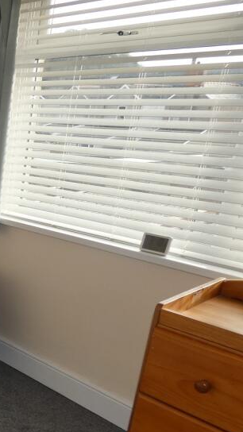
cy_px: 264
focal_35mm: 41
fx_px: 470
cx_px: -163
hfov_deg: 21.7
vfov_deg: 49.0
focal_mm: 3.6
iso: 80
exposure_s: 1/160
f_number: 2.8
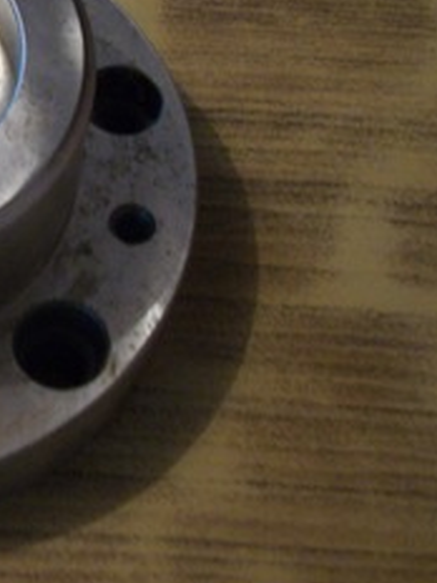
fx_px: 1161
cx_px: -123
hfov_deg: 19.7
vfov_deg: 27.9
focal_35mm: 69
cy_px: 172
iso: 250
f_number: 2.9
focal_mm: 5.7
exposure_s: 1/8
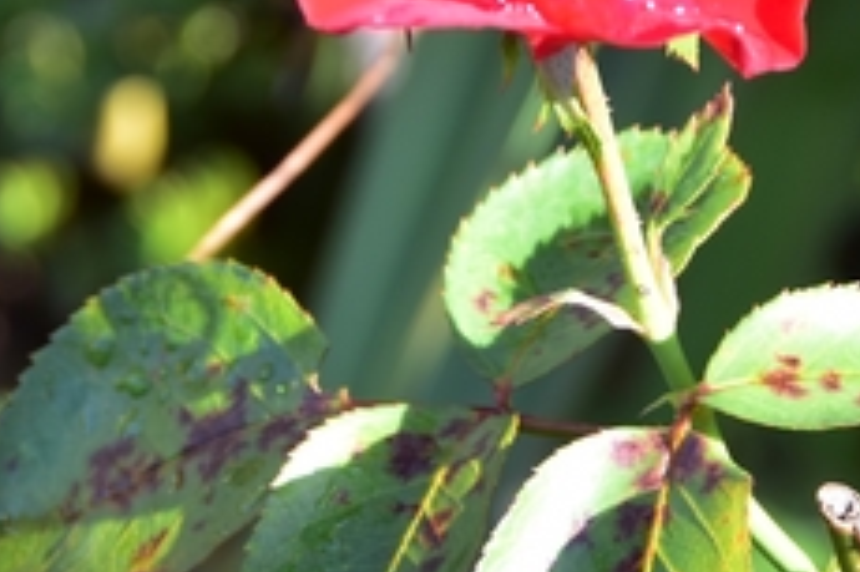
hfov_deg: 2.6
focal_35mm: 784
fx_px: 18715
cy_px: 146
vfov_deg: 1.8
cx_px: 482
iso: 200
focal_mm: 200
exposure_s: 1/60
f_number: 10
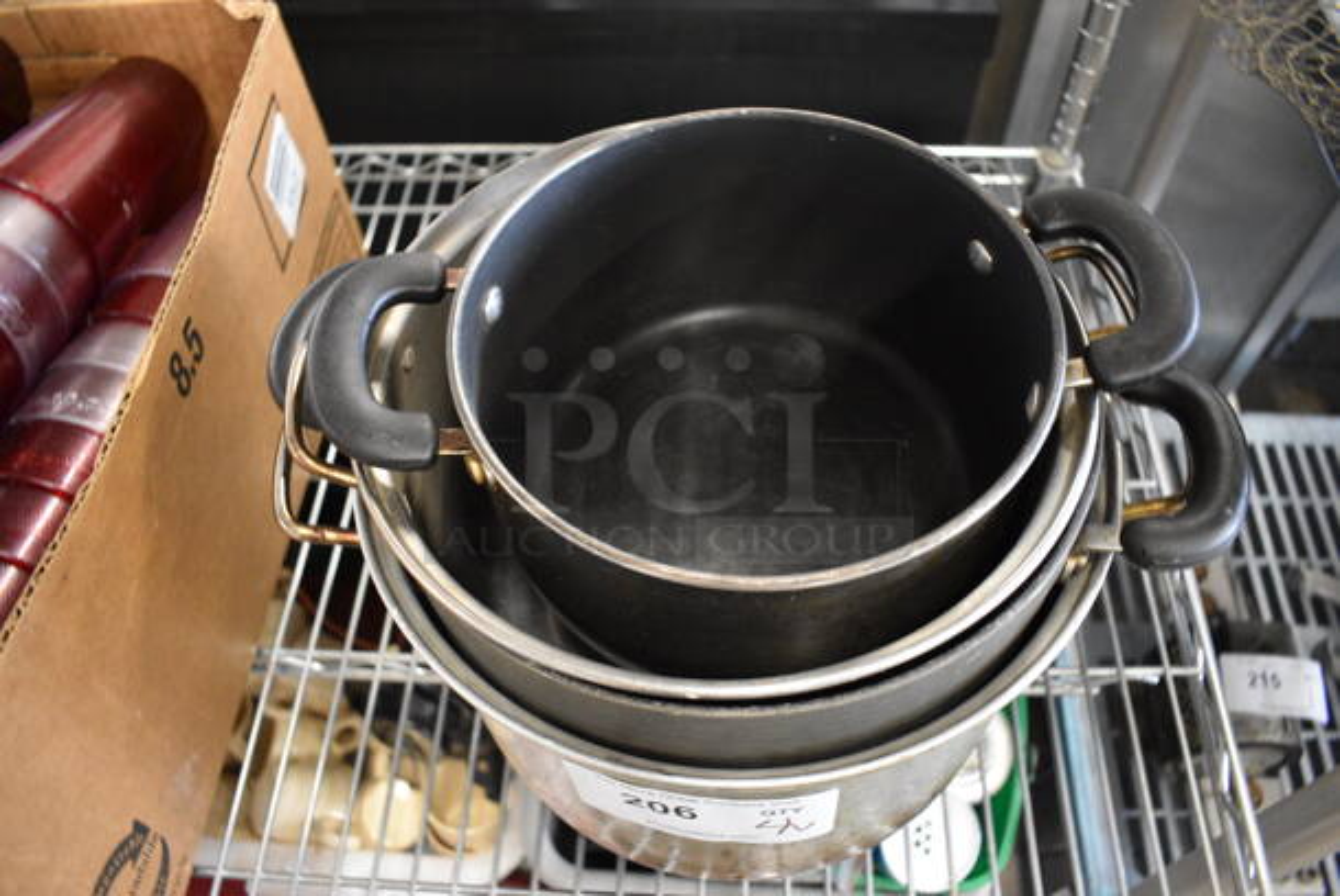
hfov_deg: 67.3
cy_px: 448
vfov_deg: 48.0
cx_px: 670
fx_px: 1006
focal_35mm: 27
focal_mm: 18
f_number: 3.5
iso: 3200
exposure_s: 1/30
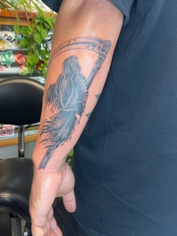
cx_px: 65
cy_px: 93
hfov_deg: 42.6
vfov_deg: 54.9
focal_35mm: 33
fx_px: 225
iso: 200
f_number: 1.6
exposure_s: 1/60
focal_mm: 4.2
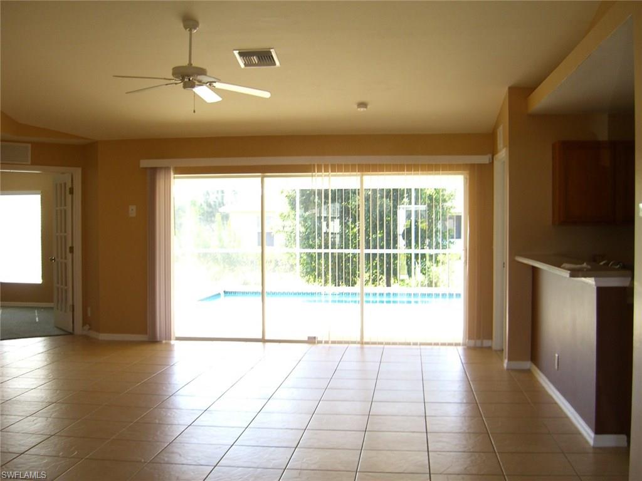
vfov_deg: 37.7
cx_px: 321
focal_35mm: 38
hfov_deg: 49.0
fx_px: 705
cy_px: 240
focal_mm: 7.9
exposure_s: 1/80
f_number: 2.8
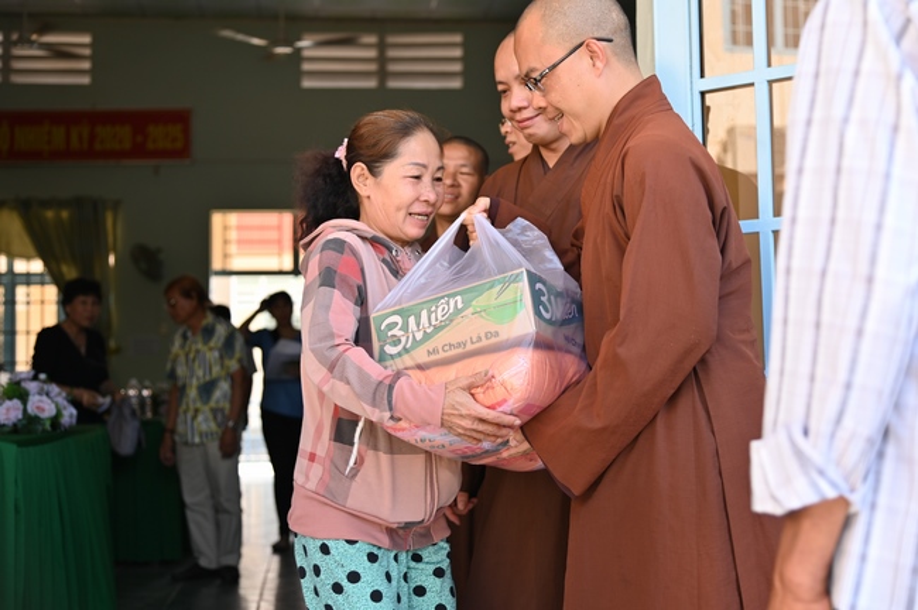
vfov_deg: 25.9
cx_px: 459
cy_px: 305
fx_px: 1325
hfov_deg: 38.2
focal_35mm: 52
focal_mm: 52
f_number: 4
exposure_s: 1/100
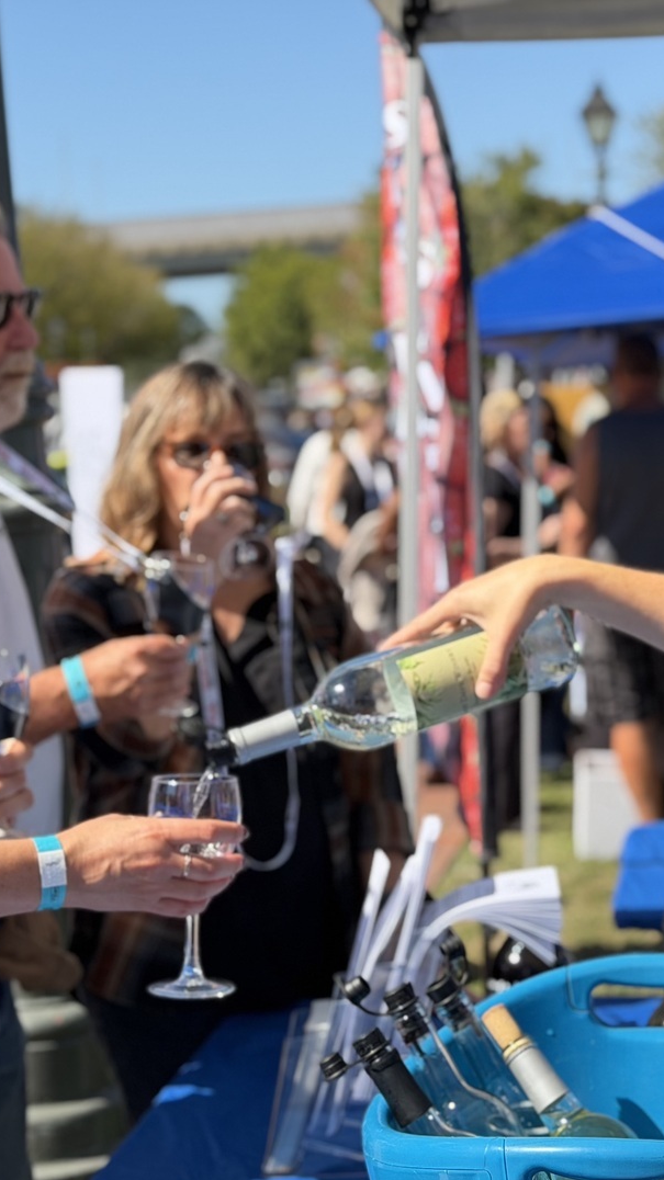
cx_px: 458
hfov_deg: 17.2
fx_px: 2192
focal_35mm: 70
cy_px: 591
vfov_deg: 30.2
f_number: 1.78
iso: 100
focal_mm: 6.76
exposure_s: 1/3704
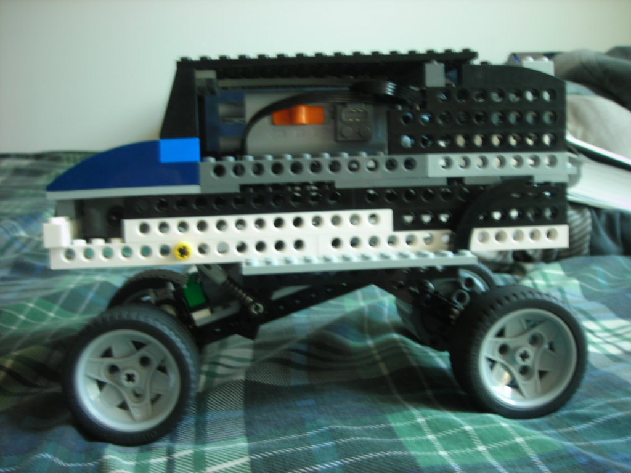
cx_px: 316
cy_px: 236
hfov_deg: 45.8
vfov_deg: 35.1
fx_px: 747
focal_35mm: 41
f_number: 3.3
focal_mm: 6.8
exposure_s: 1/4.3
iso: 50
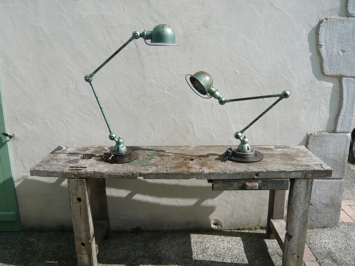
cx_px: 178
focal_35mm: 28
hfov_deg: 63.4
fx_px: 287
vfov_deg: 49.7
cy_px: 133
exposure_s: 1/200
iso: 100
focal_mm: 4.6
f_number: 8
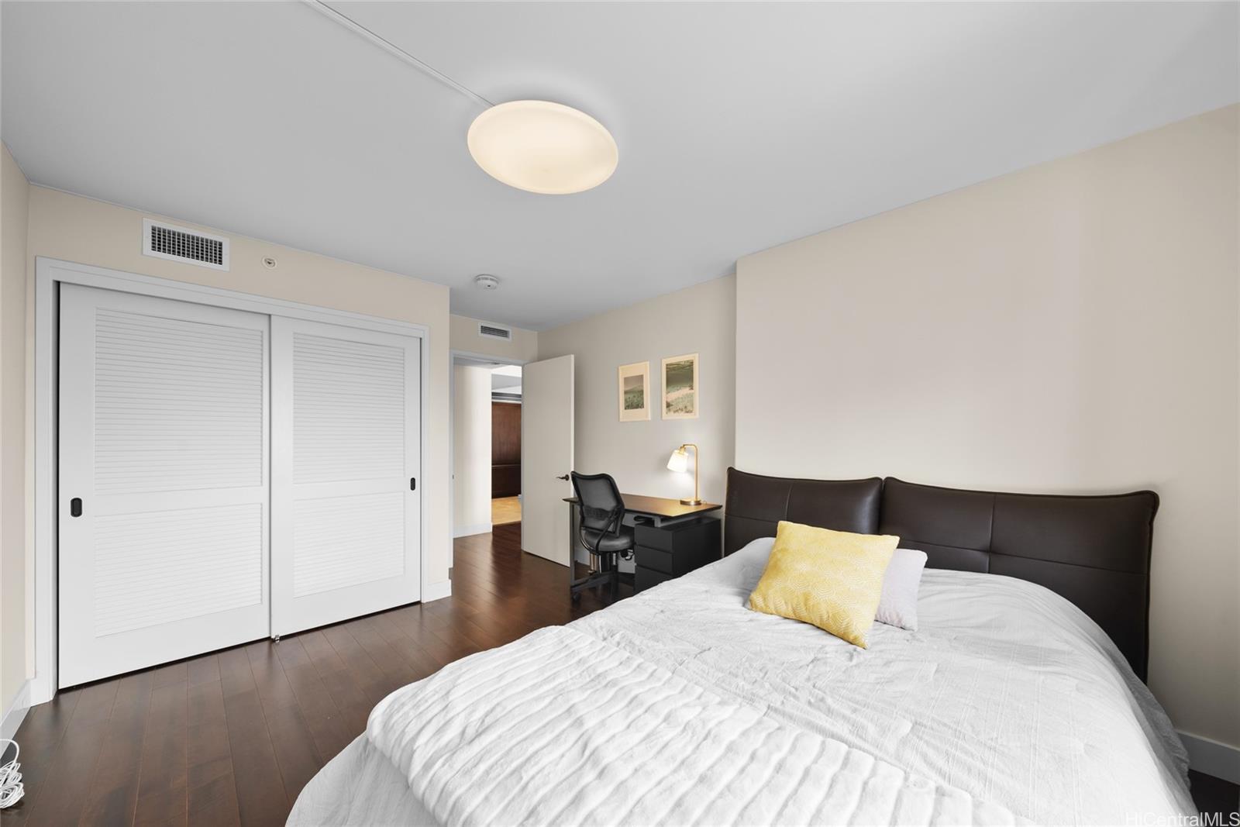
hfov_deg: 112.6
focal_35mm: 12
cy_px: 414
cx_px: 620
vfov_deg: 90.0
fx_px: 413
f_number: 9
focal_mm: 12
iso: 125
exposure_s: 1/3
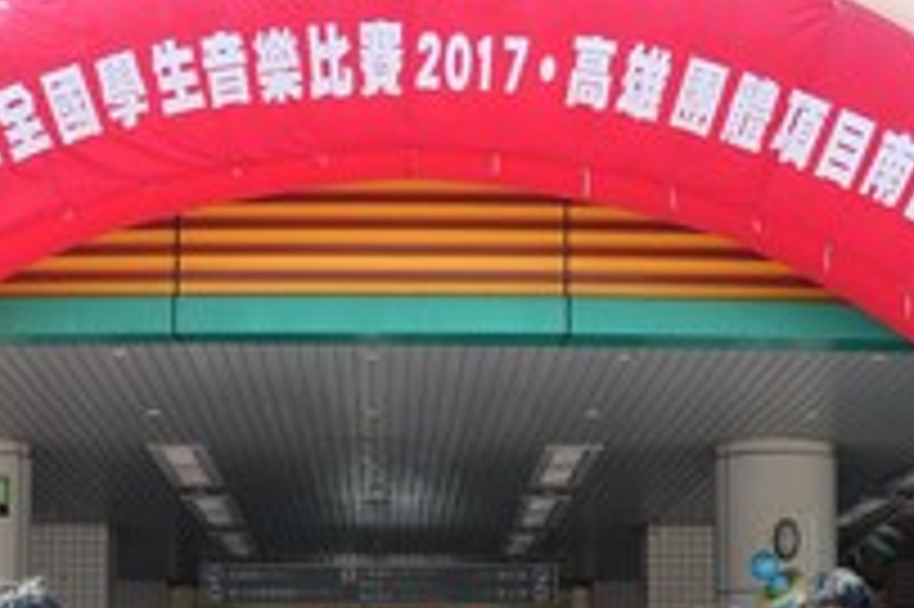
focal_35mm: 104
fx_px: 2638
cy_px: 522
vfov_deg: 13.1
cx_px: 428
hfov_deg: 19.7
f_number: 3.8
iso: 400
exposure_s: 1/1000
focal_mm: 22
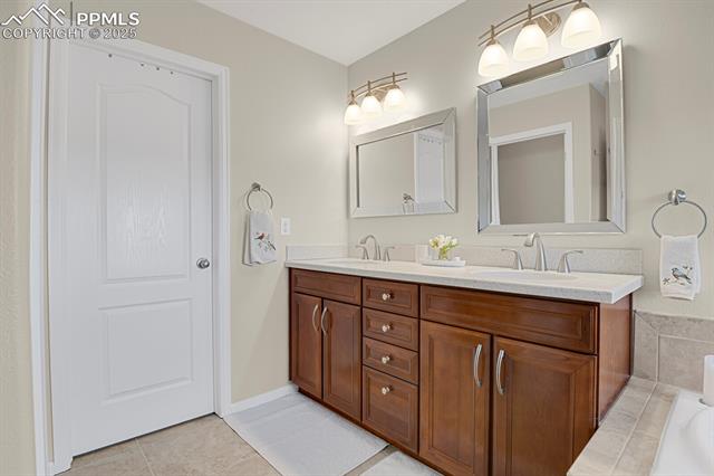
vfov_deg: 70.4
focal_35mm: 17
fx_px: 337
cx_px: 357
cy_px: 238
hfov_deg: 93.3
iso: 250
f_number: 8
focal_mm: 17
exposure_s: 1
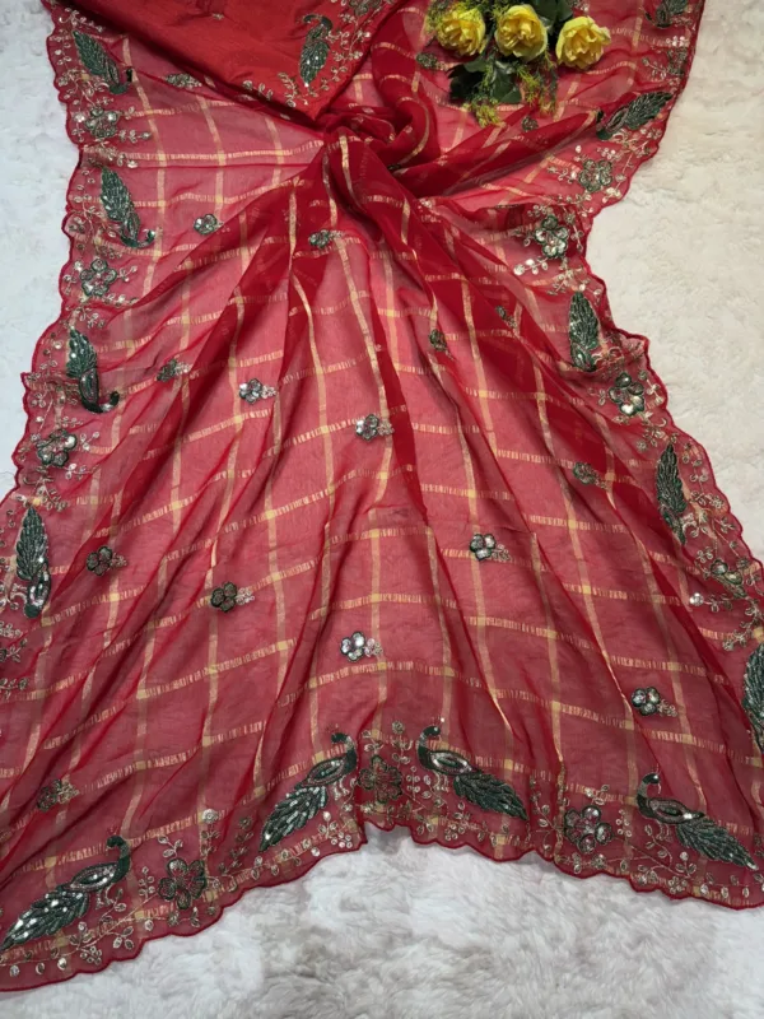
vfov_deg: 67.3
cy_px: 510
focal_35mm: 26
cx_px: 382
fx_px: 765
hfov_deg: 53.1
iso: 32
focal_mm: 5.96
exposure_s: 1/100
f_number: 1.6
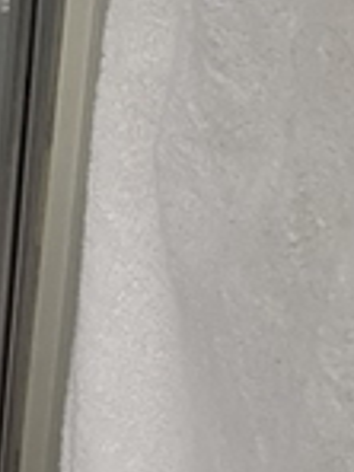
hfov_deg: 9.8
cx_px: -466
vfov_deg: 14.0
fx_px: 1841
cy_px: -159
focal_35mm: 135
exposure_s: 1/74
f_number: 1.6
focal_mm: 5.1
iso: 125
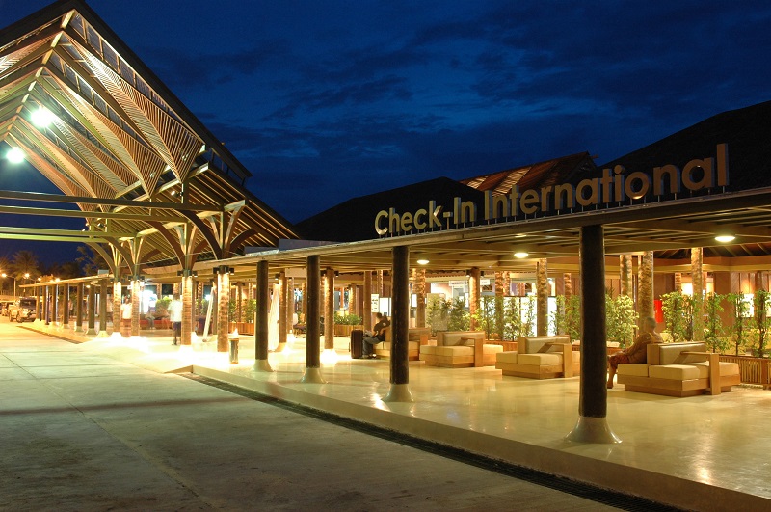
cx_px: 386
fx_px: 770
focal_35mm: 36
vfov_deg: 36.8
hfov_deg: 53.2
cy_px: 256
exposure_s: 15
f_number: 9.5
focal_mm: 24
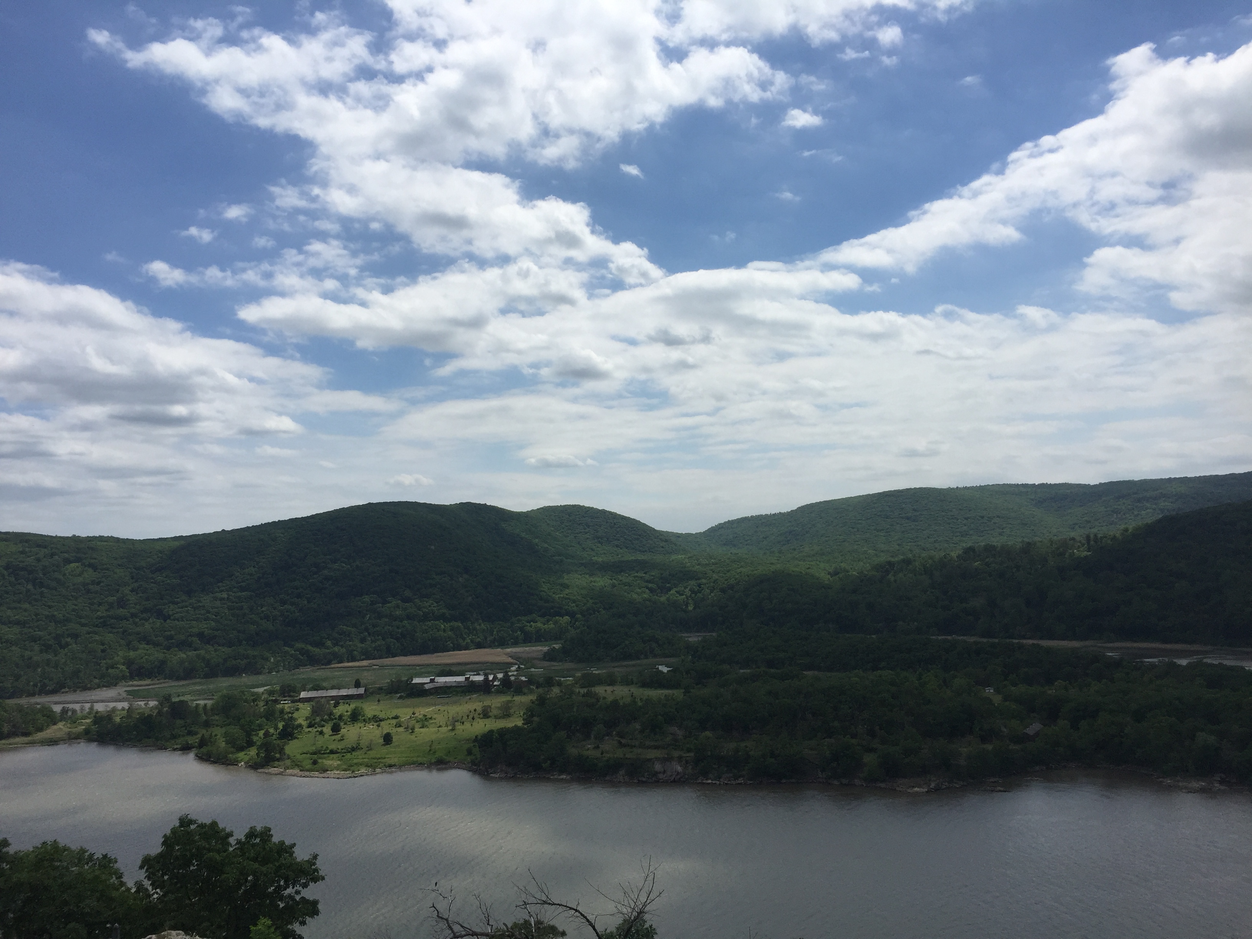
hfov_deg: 61.7
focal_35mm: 29
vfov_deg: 48.2
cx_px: 626
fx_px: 1049
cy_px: 470
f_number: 2.2
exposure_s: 1/5650
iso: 32
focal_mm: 4.15
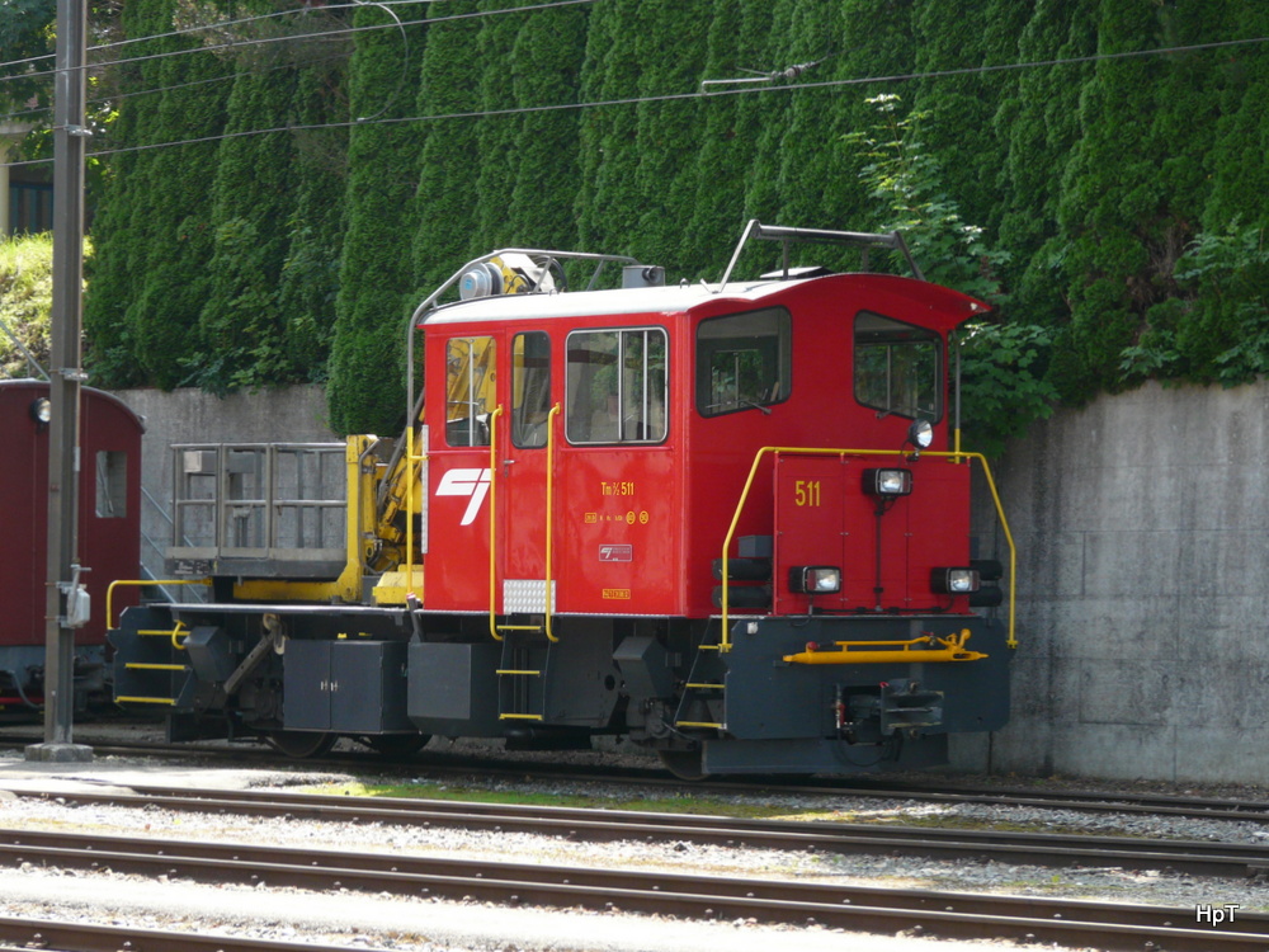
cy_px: 476
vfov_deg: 12.3
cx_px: 634
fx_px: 4399
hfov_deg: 16.4
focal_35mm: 120
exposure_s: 1/250
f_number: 4
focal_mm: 19.7
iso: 160
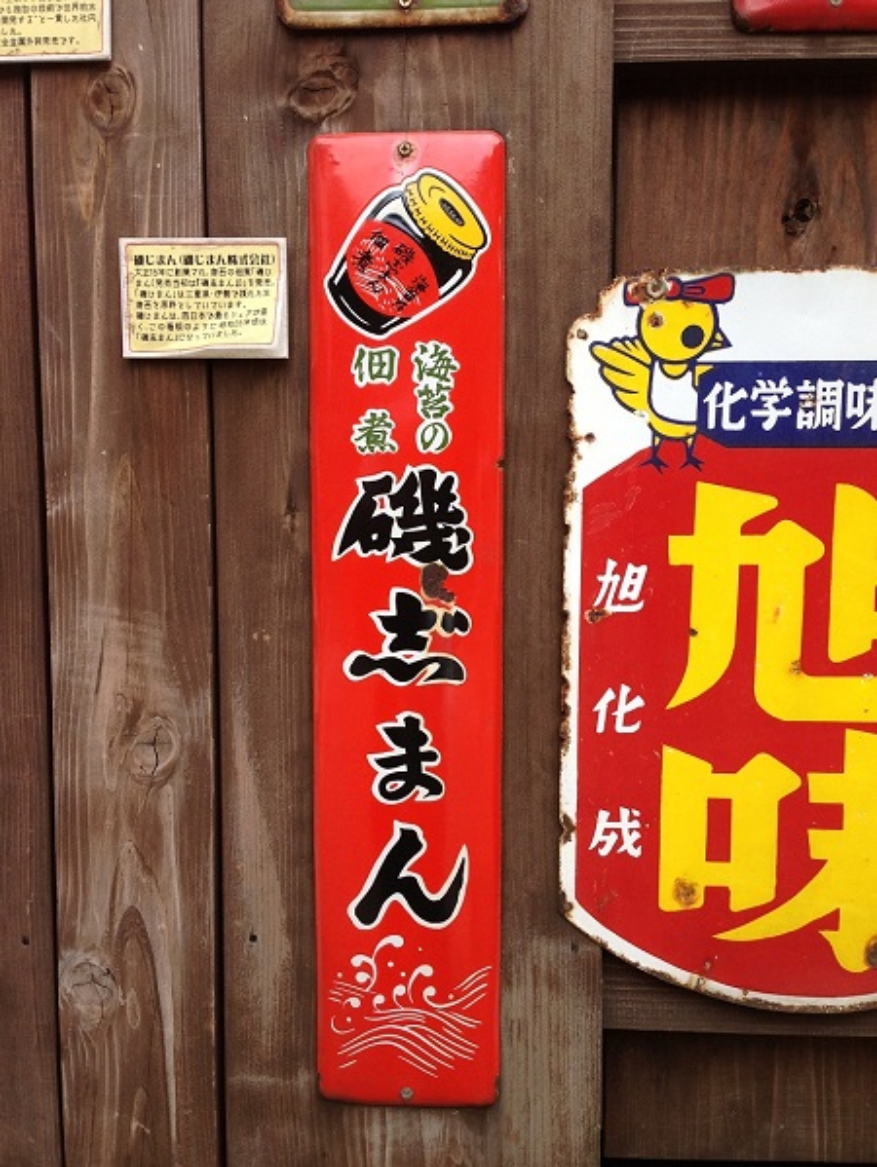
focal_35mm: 33
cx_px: 438
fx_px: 1114
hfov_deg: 43.0
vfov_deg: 55.3
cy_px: 584
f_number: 2.4
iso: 50
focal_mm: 4.13
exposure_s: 1/220
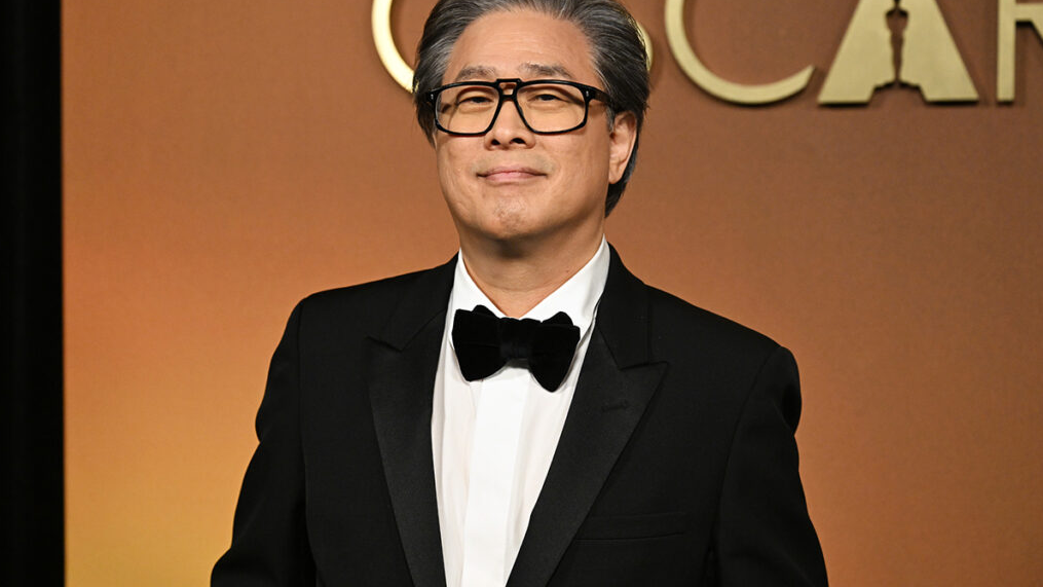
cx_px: 519
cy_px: 272
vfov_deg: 16.3
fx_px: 2047
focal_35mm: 74
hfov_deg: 28.6
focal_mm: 70
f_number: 4
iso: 3200
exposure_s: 1/500
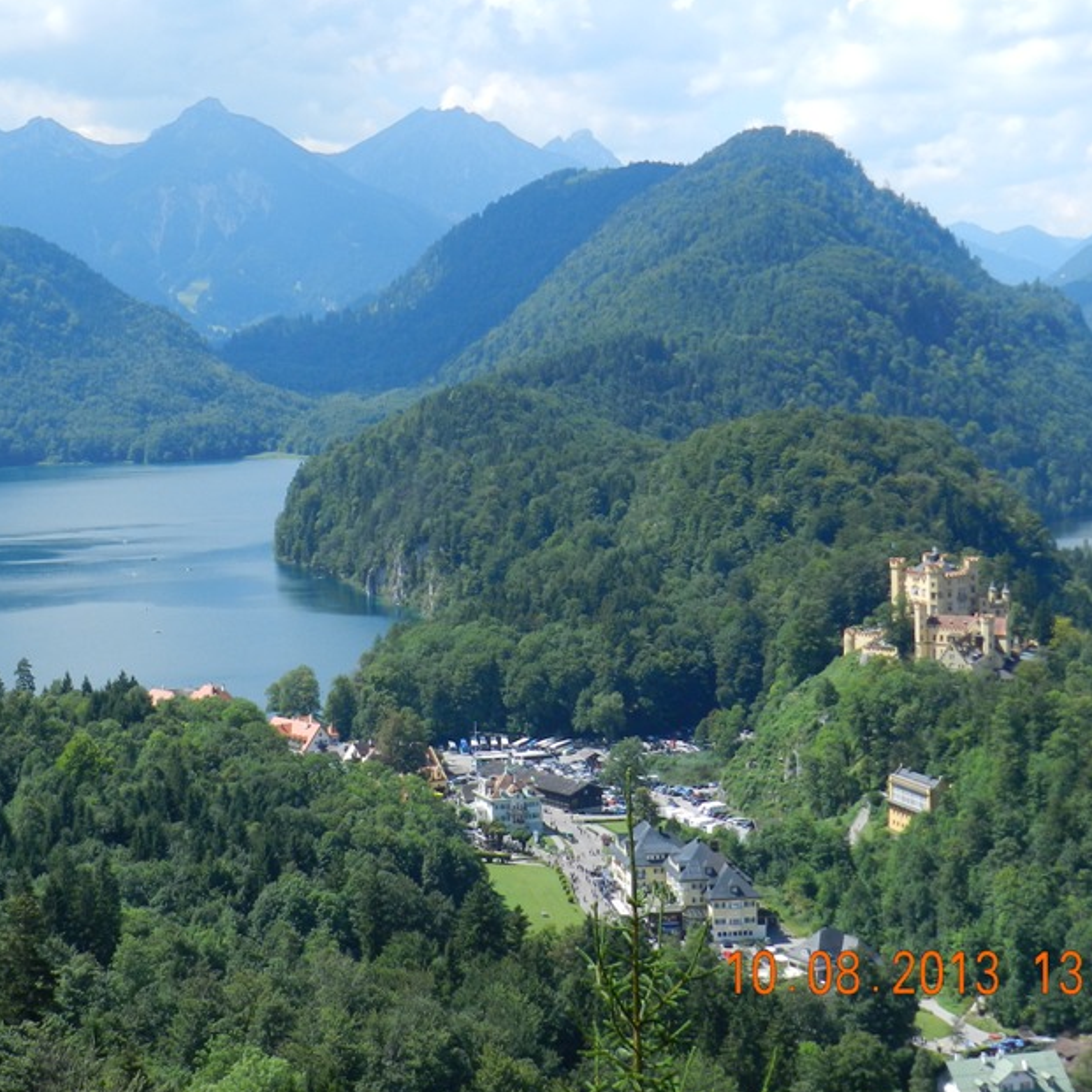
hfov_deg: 25.6
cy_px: 438
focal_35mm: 67
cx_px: 376
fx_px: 2391
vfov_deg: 25.7
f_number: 4.2
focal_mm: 8.1
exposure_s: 1/800
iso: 160
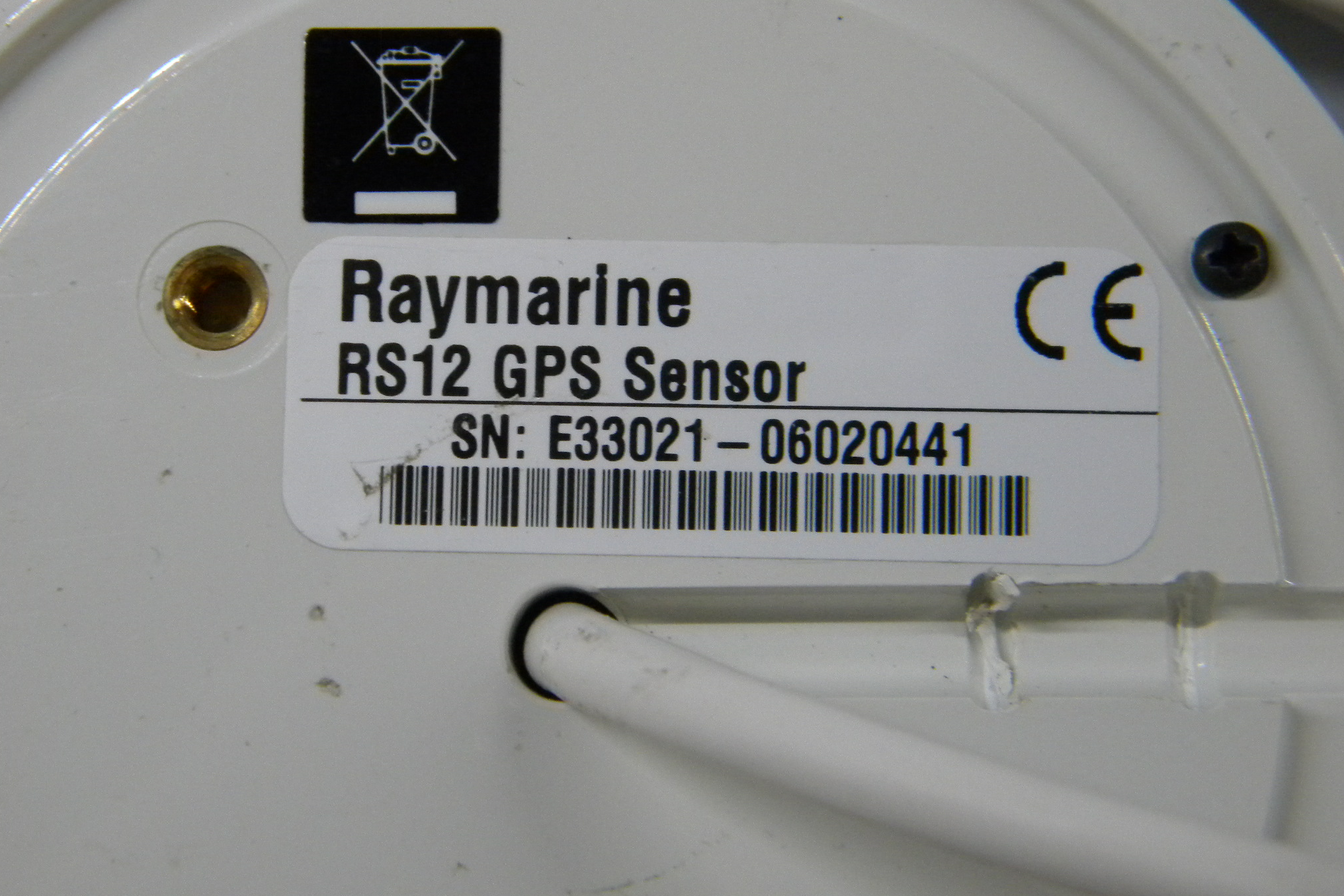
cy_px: 418
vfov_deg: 15.7
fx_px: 3248
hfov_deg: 23.4
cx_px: 669
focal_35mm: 87
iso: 400
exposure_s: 1/288
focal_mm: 15.1
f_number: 4.5
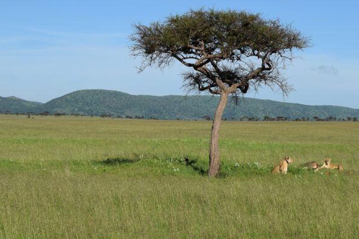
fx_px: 916
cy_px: 164
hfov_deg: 21.9
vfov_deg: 14.8
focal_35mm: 92
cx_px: 291
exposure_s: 1/400
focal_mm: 35
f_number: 10
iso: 200
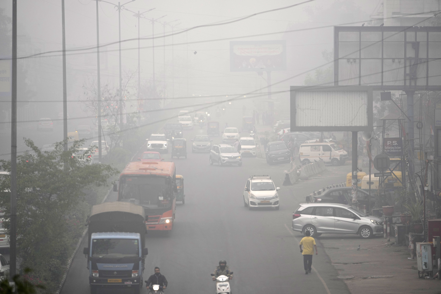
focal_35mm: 200
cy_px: 147
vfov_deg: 6.9
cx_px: 220
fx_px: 2450
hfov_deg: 10.3
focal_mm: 200
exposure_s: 1/800
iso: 400
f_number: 2.8
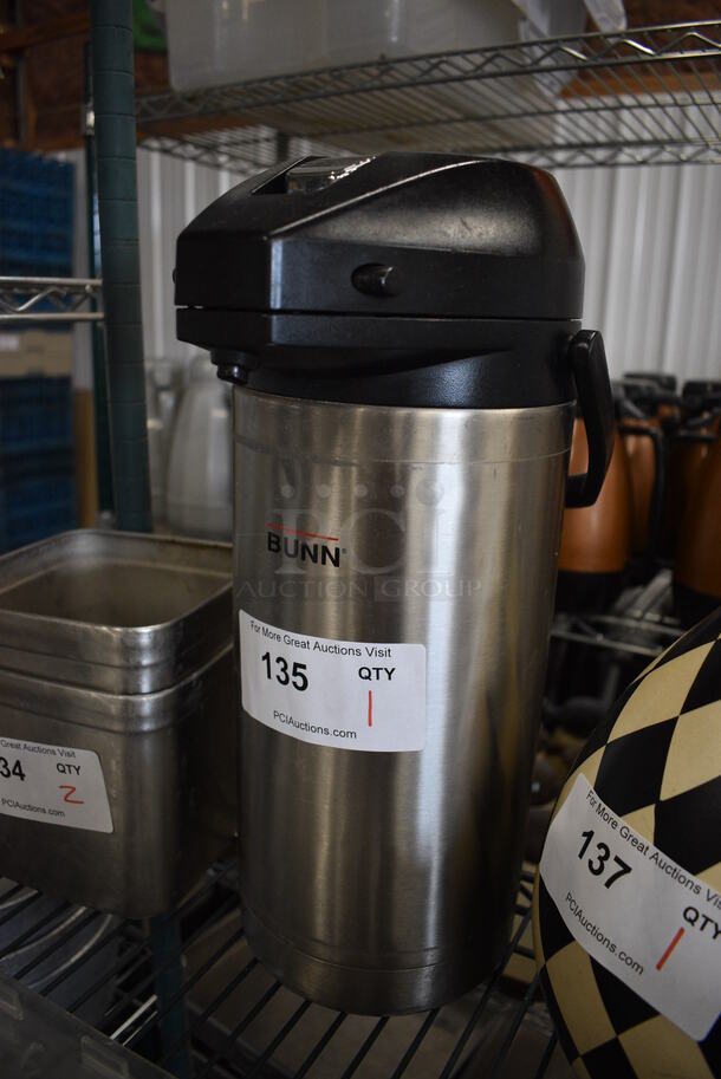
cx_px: 360
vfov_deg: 67.3
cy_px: 540
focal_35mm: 27
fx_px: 810
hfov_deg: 48.0
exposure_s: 1/125
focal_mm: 18
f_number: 3.5
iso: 1100
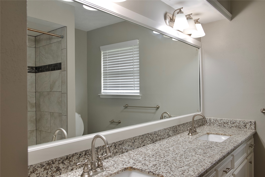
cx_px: 132
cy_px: 88
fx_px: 217
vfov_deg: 44.3
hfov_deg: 62.8
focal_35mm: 30
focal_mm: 29.5
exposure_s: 1/25
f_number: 10
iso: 400
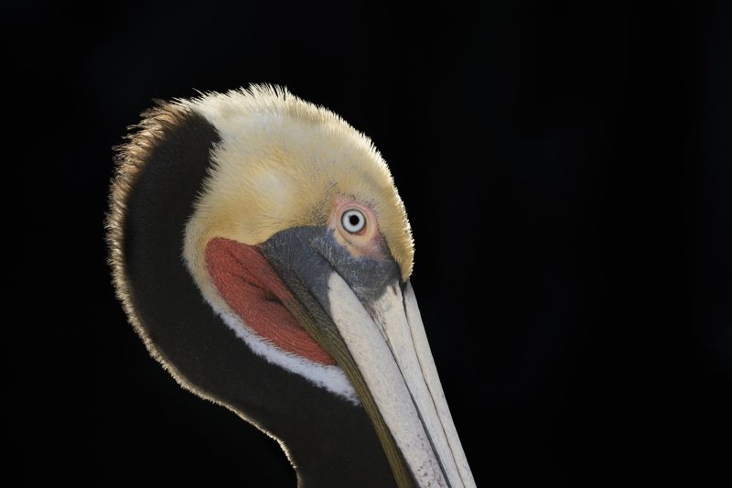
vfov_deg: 2.5
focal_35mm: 556
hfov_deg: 3.7
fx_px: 11302
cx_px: 366
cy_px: 244
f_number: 13
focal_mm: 556
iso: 1600
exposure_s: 1/800
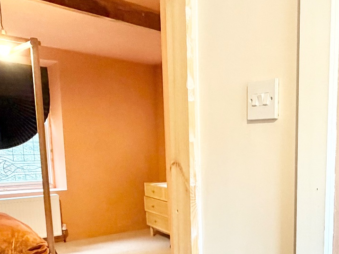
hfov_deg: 44.6
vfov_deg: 34.7
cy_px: 208
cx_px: 269
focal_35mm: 40
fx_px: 392
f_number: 2.2
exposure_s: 1/50
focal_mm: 2.22
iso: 400
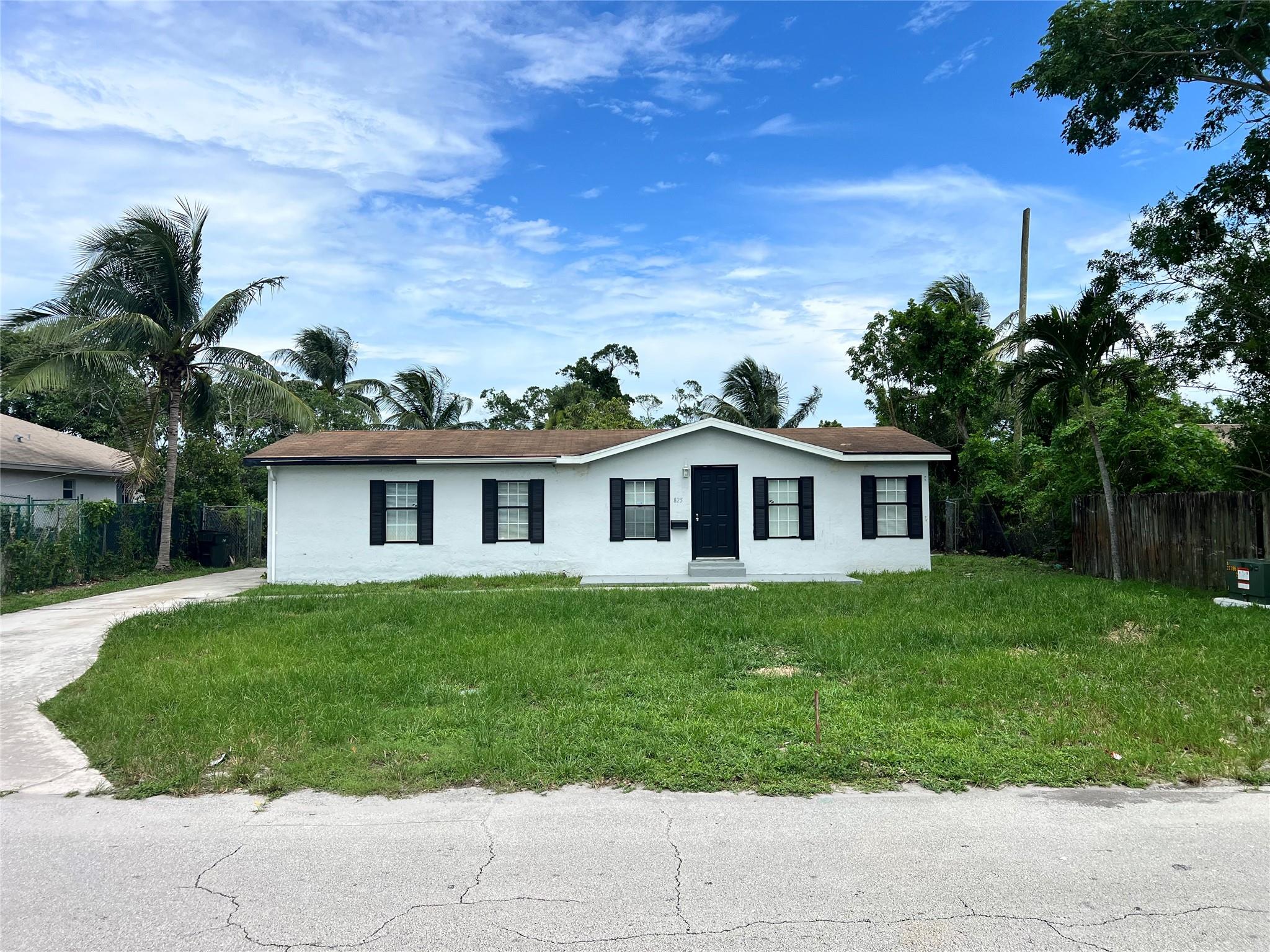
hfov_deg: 67.3
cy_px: 476
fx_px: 954
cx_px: 635
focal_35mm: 26
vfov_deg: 53.1
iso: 50
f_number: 1.5
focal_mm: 5.7
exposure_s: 1/4274
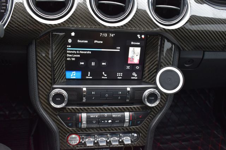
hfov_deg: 49.6
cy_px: 75
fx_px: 245
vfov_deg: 34.2
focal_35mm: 39
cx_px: 113
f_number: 6.3
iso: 1250
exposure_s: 1/15
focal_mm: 26
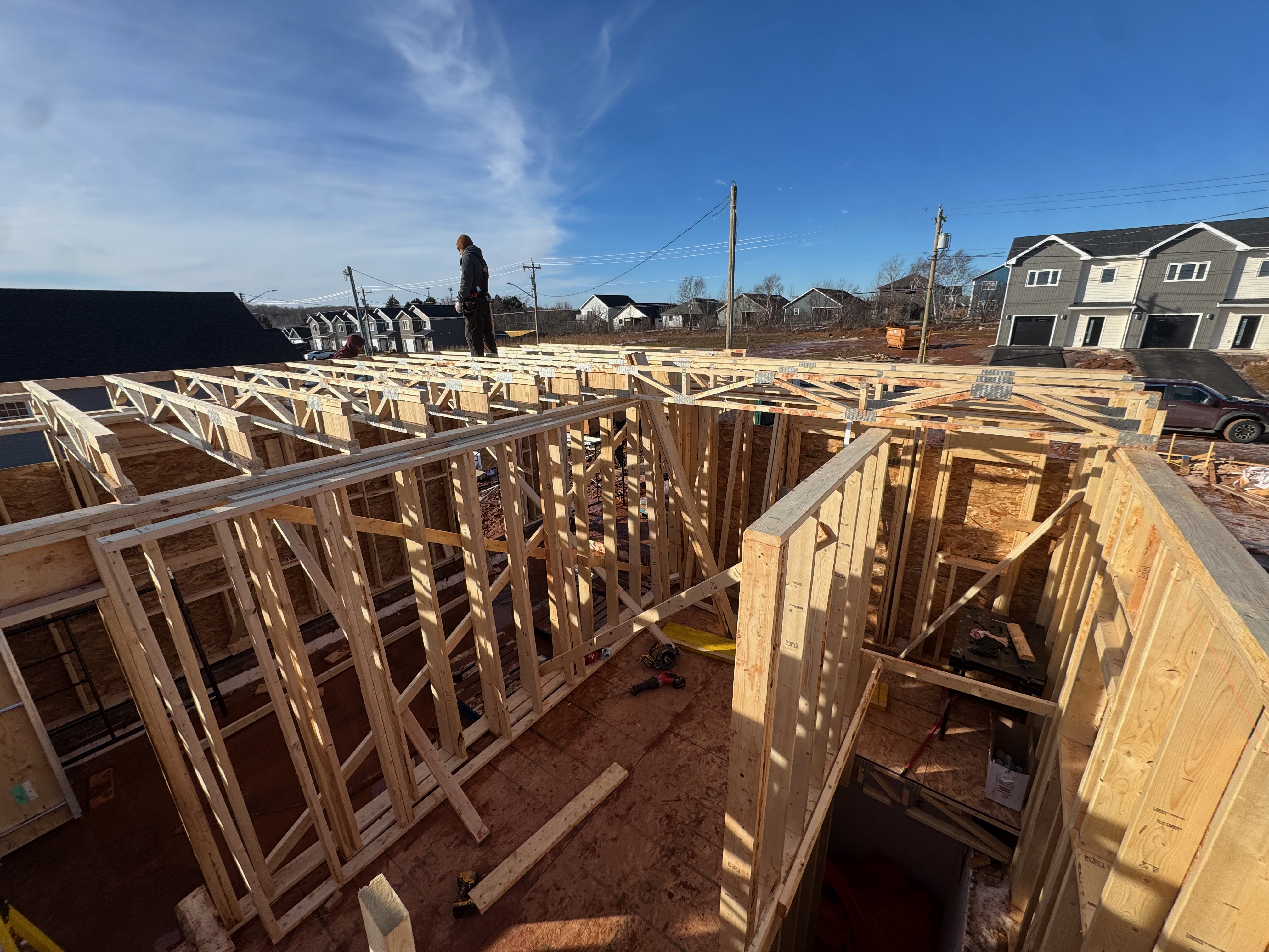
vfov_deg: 85.7
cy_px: 476
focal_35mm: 14
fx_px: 513
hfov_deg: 102.1
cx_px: 634
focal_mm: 2.22
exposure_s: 1/1709
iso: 40
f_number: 2.2
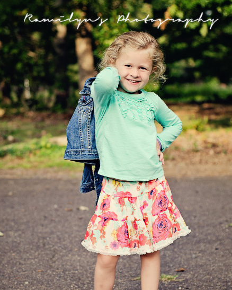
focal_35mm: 93
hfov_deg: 16.5
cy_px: 187
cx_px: 114
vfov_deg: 20.5
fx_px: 798
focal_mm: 50
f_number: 2.8
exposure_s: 1/1250
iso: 160
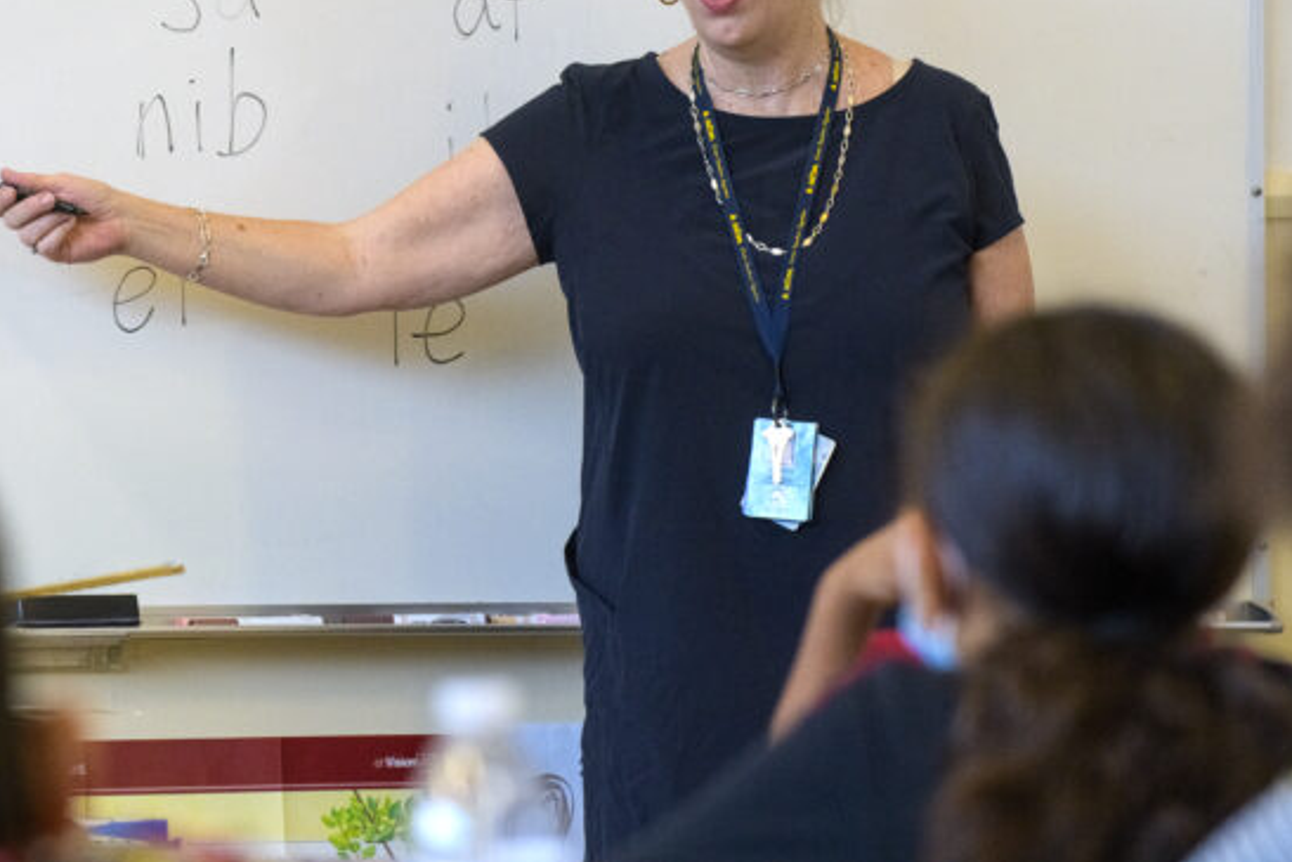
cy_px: 60
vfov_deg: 4.9
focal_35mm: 281
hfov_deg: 7.3
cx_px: 205
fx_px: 10087
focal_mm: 150
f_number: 6.3
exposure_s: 1/320
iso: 1000
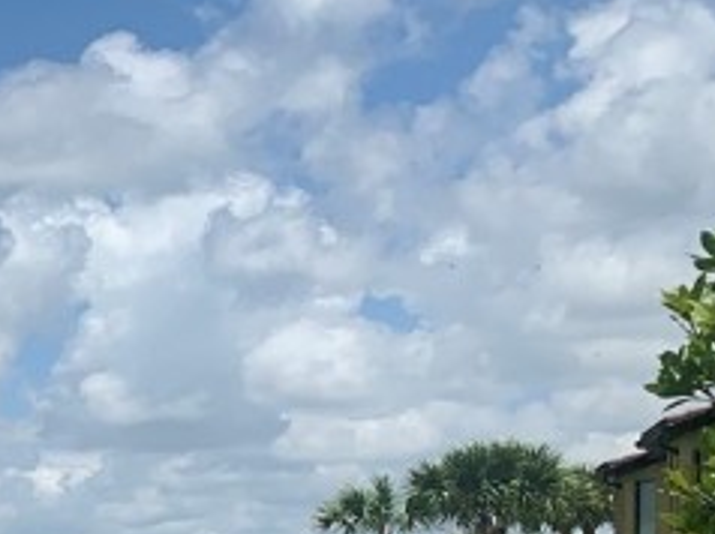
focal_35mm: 112
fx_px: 2311
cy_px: 717
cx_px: -733
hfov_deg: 14.5
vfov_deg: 12.7
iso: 25
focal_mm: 4.25
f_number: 1.8
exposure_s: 1/3650
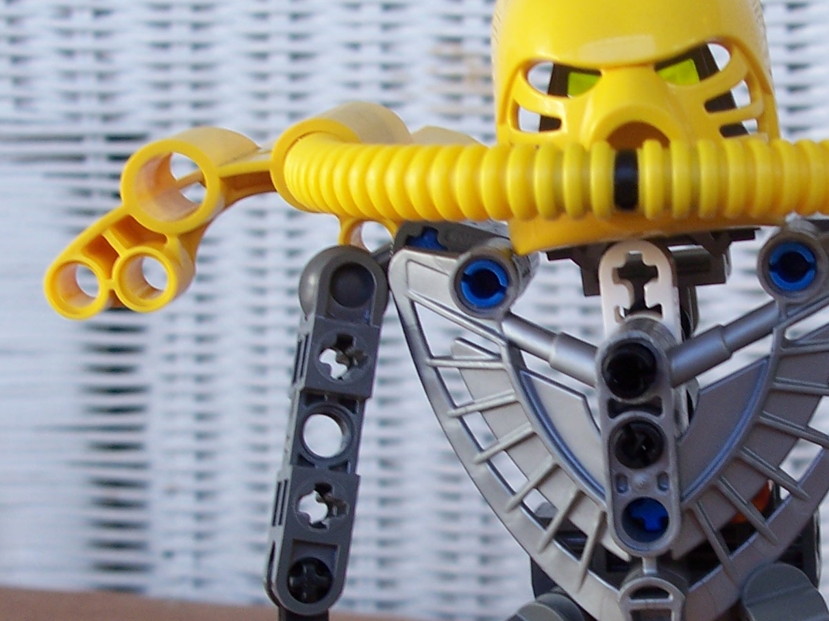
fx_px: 1915
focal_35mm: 80
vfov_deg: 18.3
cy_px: 466
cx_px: 648
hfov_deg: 24.1
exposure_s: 1/60
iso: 80
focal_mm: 7.2
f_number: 2.8
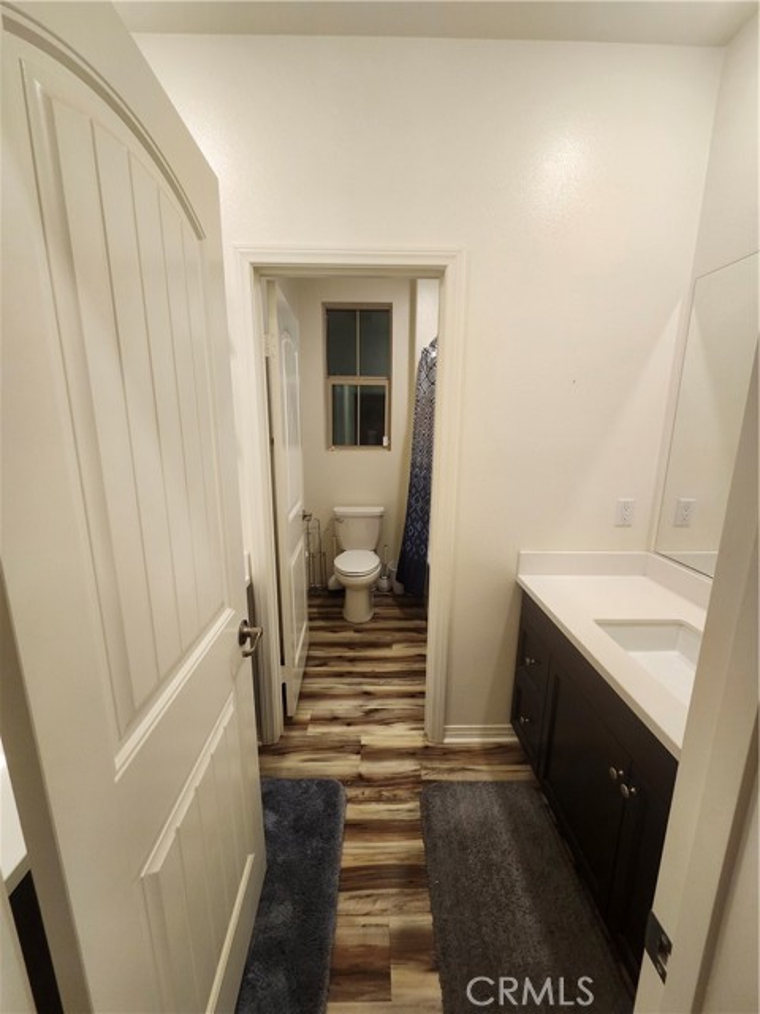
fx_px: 381
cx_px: 380
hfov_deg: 89.9
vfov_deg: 106.2
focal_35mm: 13
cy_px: 507
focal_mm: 1.74
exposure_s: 1/60
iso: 125
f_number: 2.2
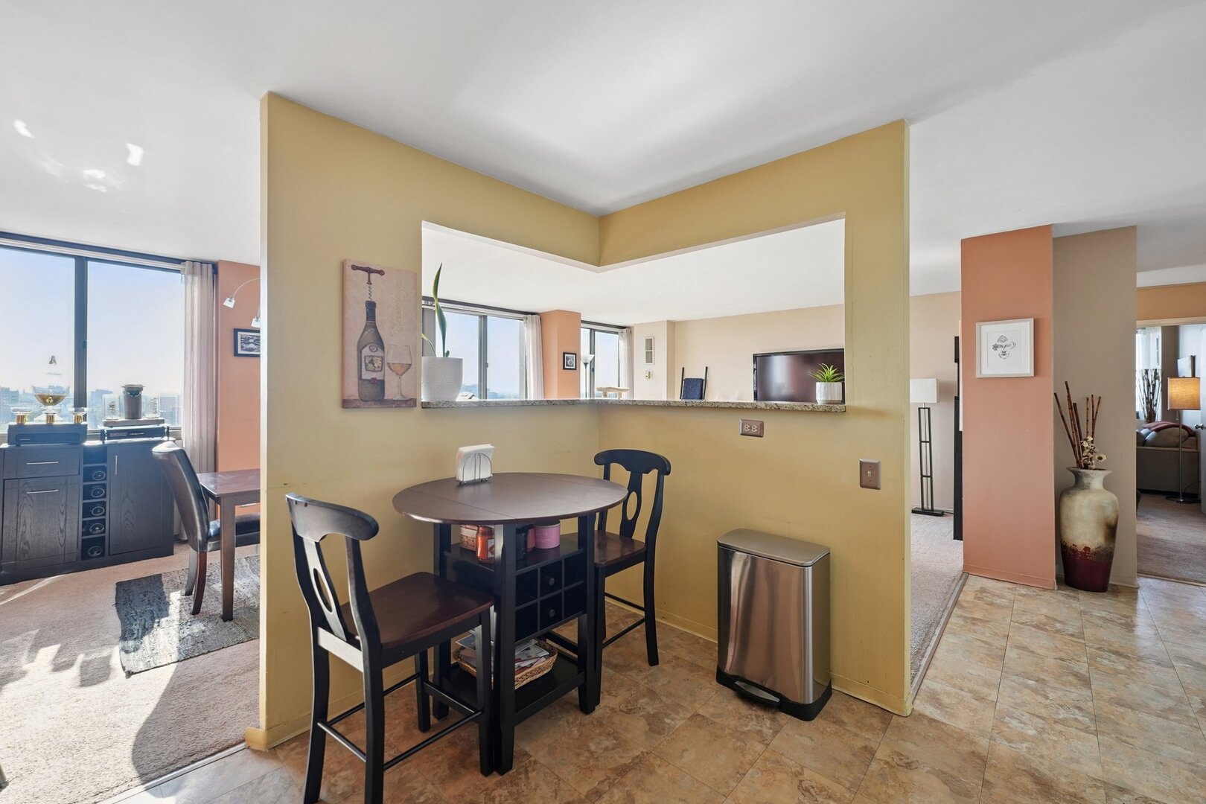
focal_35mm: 14
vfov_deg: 81.2
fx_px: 469
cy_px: 402
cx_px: 603
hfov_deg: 104.3
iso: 400
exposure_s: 1/100
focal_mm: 14
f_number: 5.6
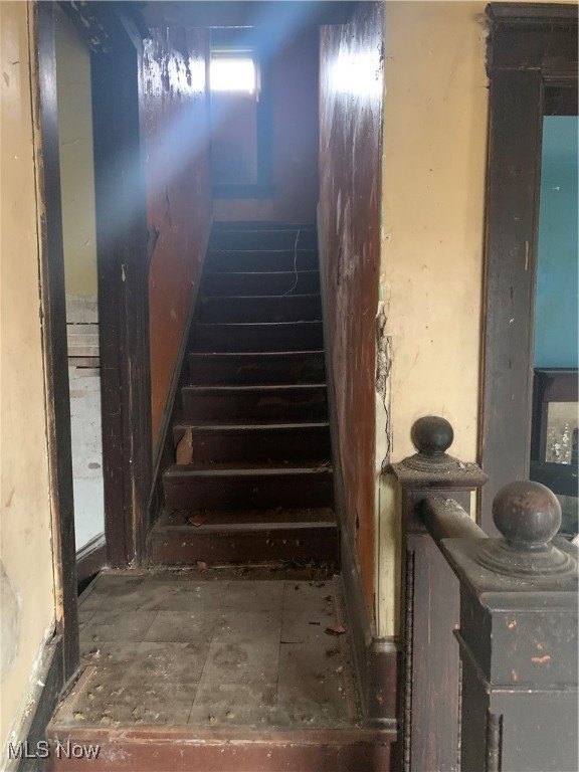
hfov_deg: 53.1
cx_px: 290
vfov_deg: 67.3
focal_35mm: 26
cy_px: 386
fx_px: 580
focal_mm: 4.25
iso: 640
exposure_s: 1/30
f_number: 1.8
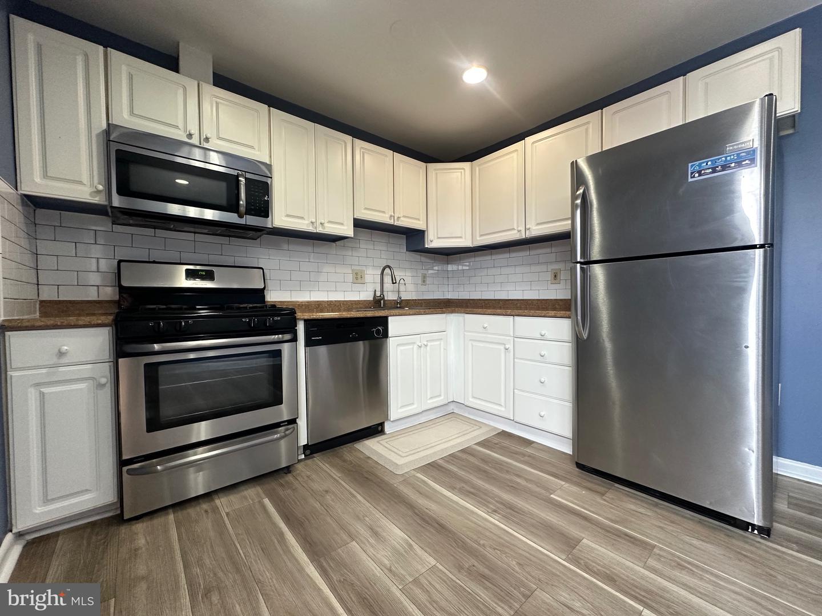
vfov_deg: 85.7
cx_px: 411
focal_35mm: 14
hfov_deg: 102.1
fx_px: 332
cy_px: 308
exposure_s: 1/120
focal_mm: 2.22
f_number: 2.2
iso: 320
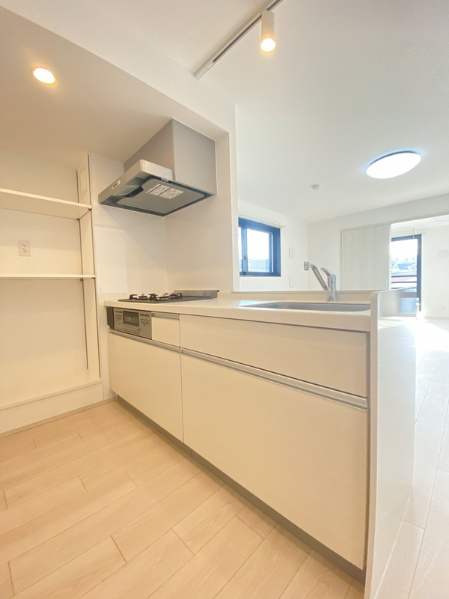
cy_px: 300
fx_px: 225
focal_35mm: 13
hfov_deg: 89.9
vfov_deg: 106.2
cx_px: 224
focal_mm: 1.54
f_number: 2.4
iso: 200
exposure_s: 1/121
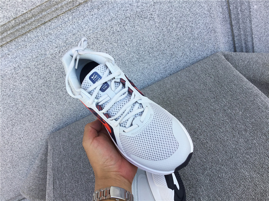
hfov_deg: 58.4
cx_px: 134
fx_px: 241
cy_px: 100
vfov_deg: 45.4
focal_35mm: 31
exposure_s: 1/248
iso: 25
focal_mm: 3.3
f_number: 2.4
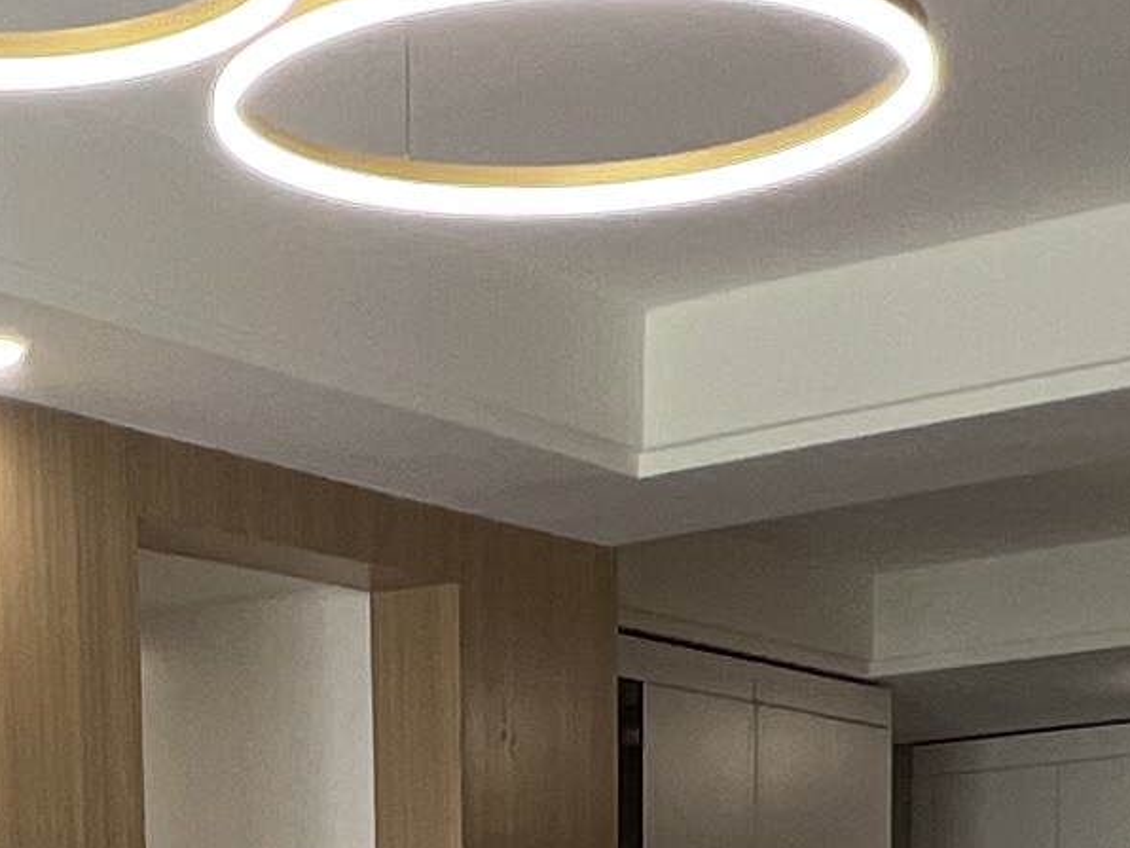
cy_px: 1578
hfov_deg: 21.7
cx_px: 80
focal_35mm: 88
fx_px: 2873
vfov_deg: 14.5
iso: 100
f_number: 1.8
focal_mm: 1.57
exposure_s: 1/99
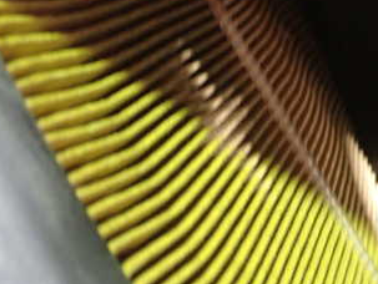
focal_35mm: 87
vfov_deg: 17.0
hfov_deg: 22.3
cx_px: 283
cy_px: 112
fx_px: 951
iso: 1000
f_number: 2.9
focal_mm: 7.84
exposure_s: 1/10
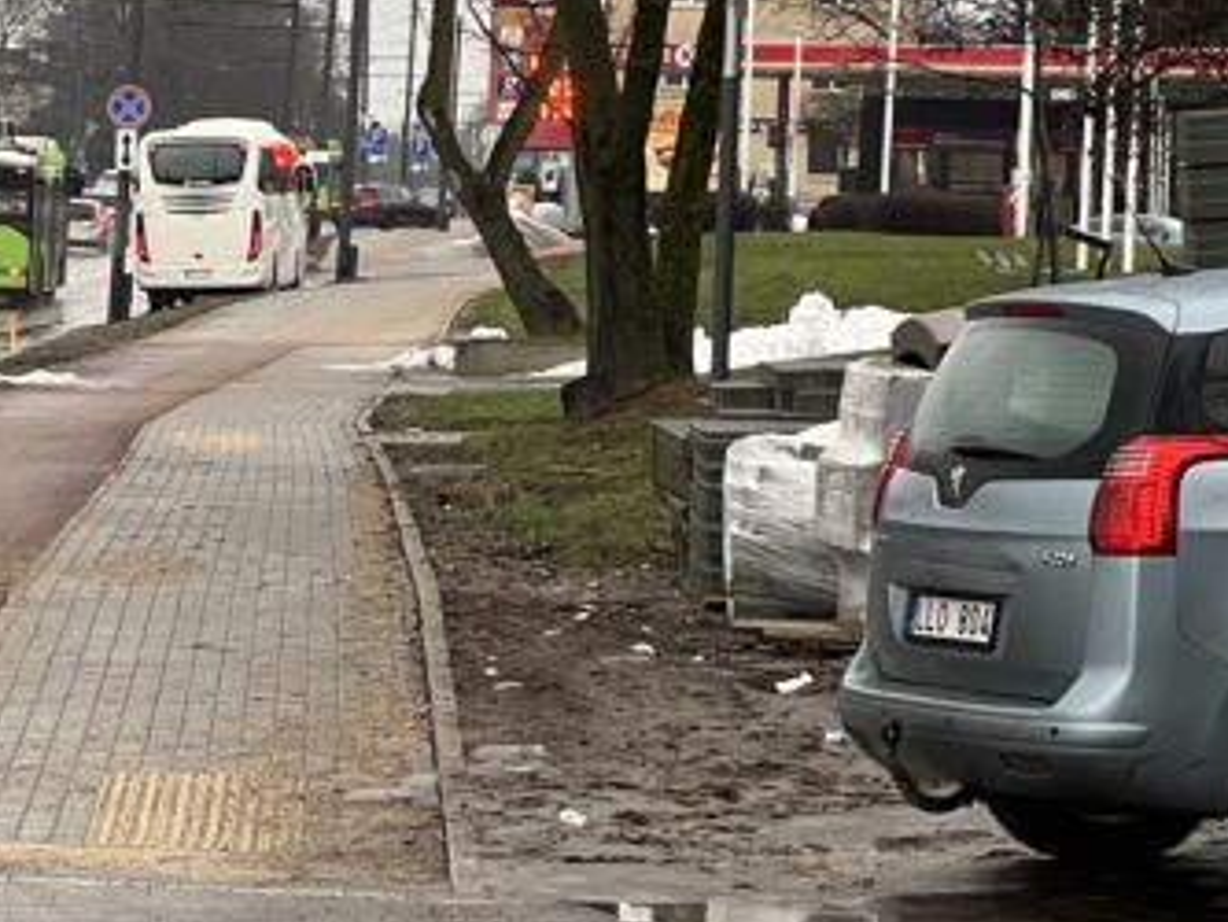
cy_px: 778
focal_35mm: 237
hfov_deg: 8.2
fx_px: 8411
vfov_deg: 6.3
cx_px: -623
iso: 100
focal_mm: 9
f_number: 2.8
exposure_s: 1/99
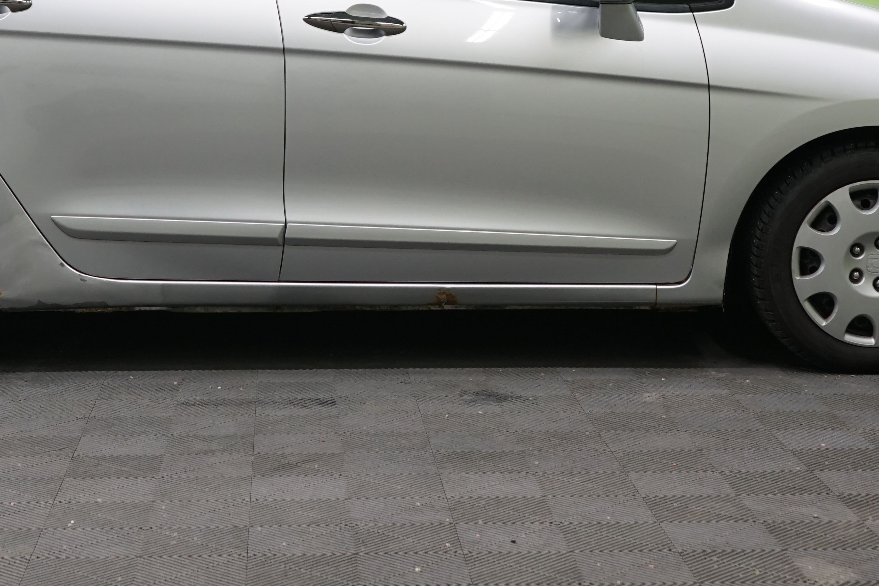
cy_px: 78
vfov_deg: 16.3
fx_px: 2026
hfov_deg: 24.4
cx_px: 346
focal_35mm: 83
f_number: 5
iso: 800
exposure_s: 1/60
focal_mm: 40
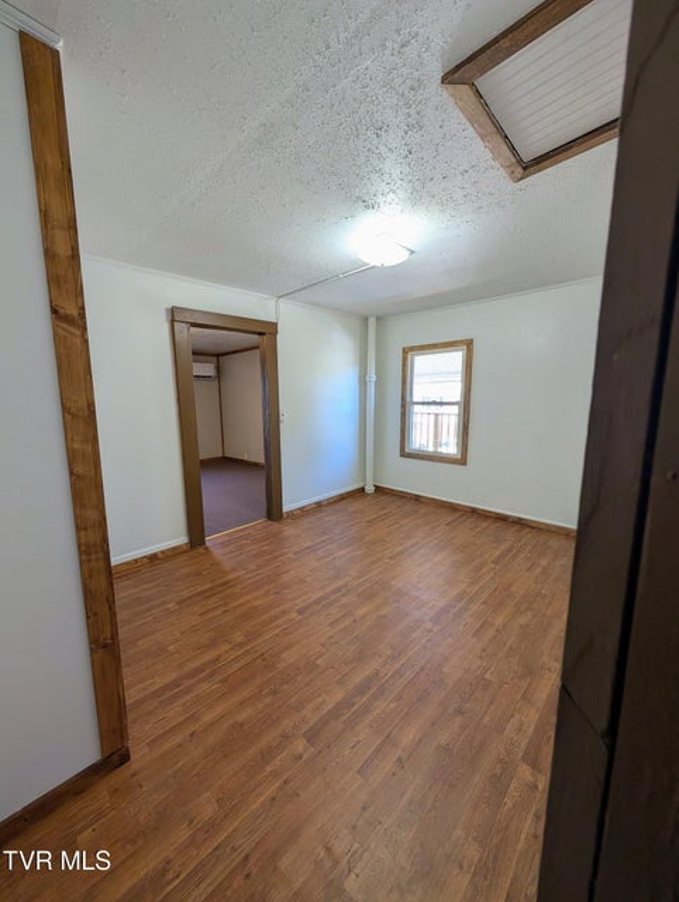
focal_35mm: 12
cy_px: 451
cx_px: 340
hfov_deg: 94.6
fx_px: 313
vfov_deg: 110.5
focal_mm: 2.02
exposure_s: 1/57.6
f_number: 1.7
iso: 65
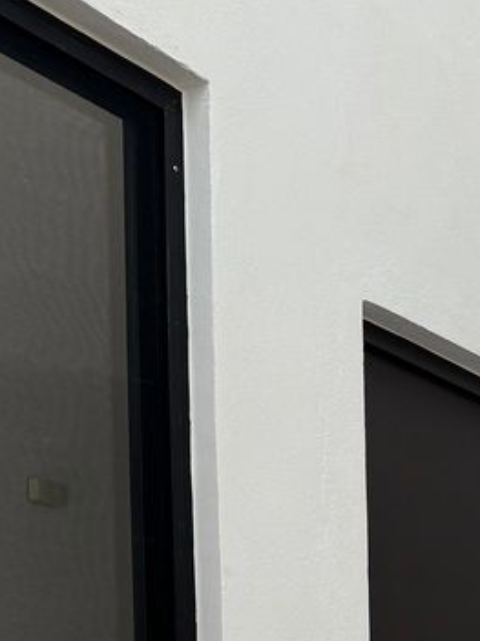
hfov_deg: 16.8
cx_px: 655
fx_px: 1517
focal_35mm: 82
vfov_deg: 21.6
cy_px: 827
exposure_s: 1/3425
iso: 80
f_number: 1.78
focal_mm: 6.76
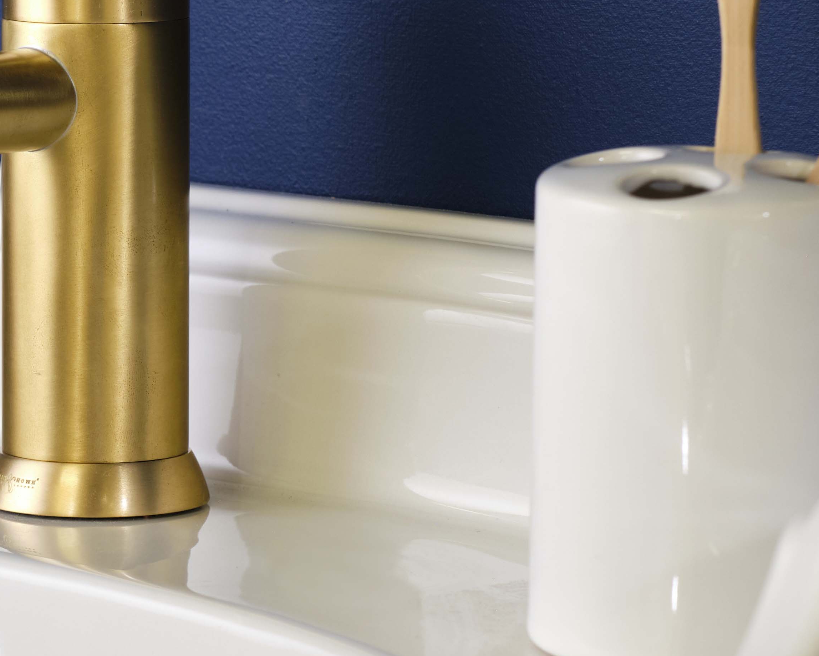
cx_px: -50
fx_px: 4993
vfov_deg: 7.5
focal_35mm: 206
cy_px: 374
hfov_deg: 9.3
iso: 200
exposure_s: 1/2.08
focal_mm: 56
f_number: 5.6
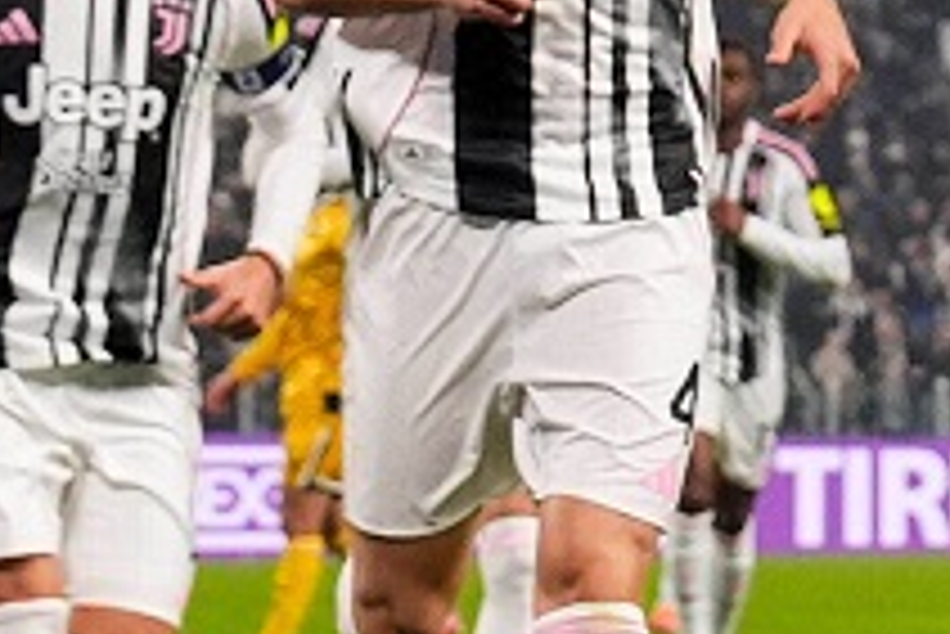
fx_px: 6892
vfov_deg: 5.3
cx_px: 1648
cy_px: -90
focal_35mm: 261
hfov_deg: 7.7
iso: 2000
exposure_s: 1/1250
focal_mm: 46
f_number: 3.5
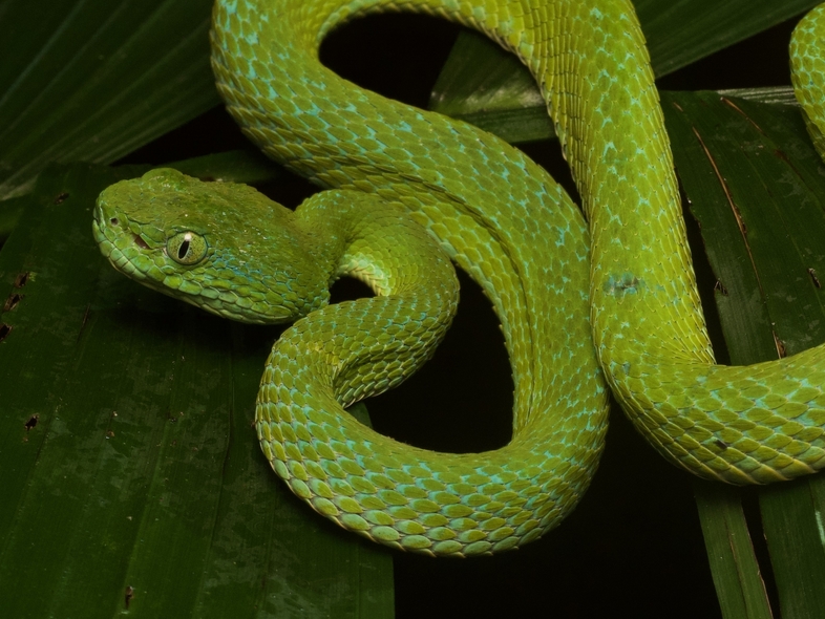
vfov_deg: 8.5
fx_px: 4148
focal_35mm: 174
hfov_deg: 11.3
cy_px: 266
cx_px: 563
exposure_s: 1/60
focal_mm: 60
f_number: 11
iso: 800
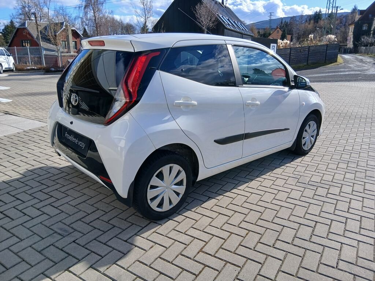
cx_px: 188
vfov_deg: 53.1
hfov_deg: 67.3
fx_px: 282
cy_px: 140
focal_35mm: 26
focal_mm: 3.98
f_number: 1.8
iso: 20
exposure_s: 1/374
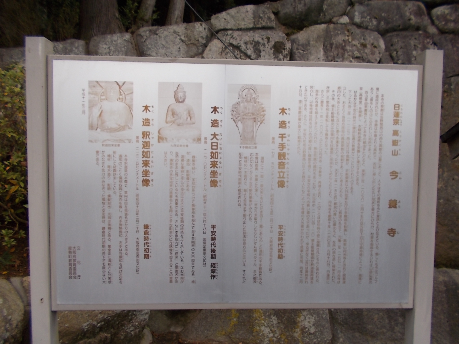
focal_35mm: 26
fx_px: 345
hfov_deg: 67.3
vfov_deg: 53.1
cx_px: 230
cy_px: 172
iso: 125
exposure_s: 1/250
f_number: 3.2
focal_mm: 4.6
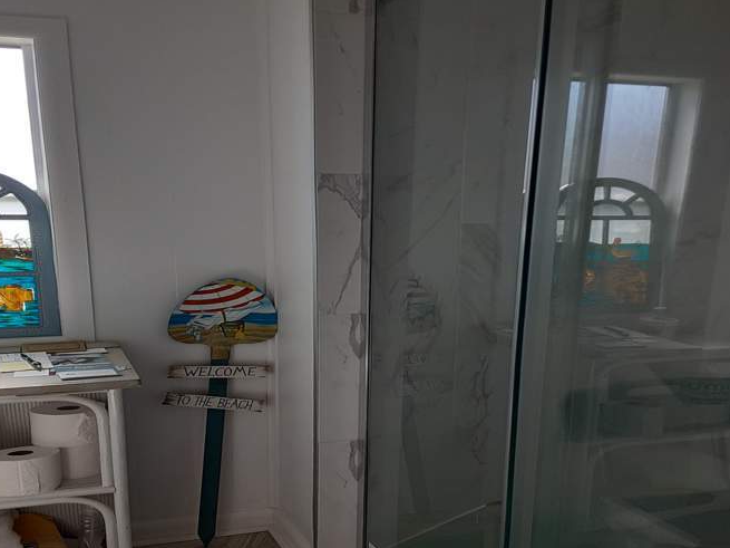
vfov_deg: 42.8
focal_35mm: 33
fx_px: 696
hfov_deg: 55.4
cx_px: 363
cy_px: 314
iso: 40
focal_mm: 2.91
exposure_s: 1/125
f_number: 1.9
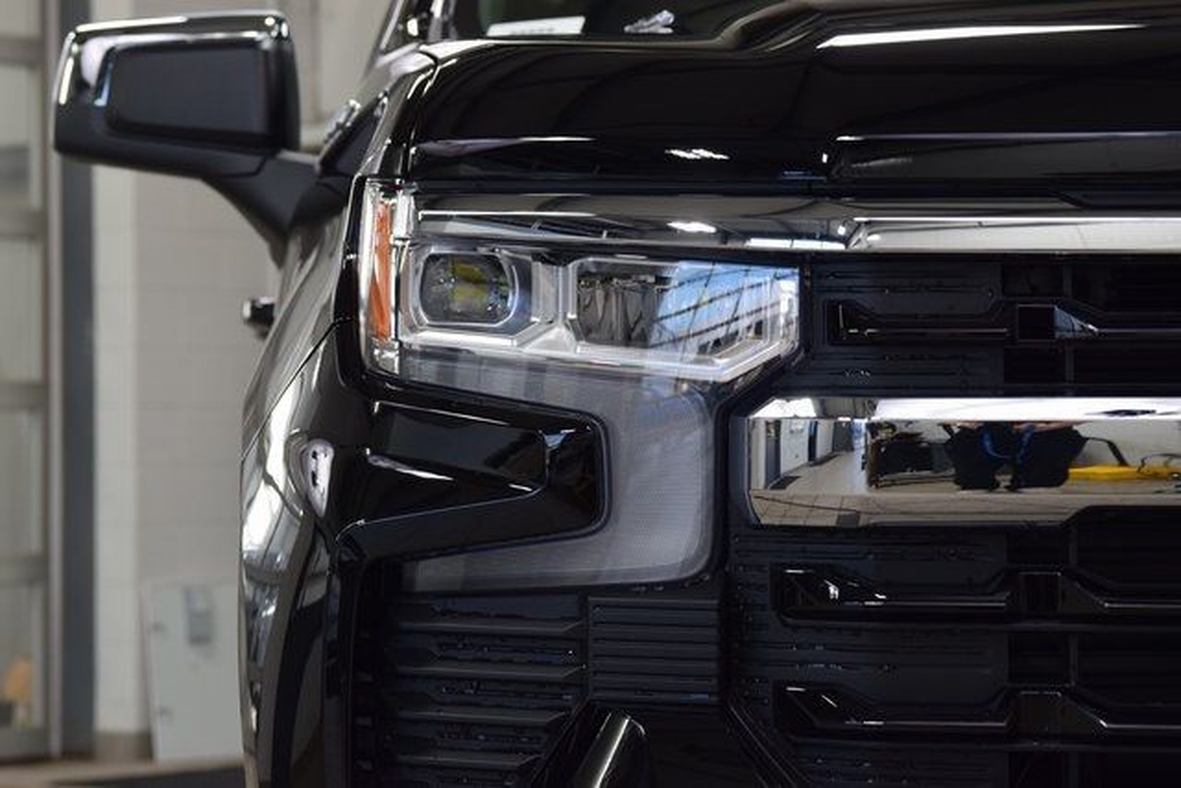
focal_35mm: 105
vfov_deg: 13.0
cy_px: 394
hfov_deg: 19.5
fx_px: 3445
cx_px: 590
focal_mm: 70
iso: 640
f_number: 7.1
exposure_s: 1/30
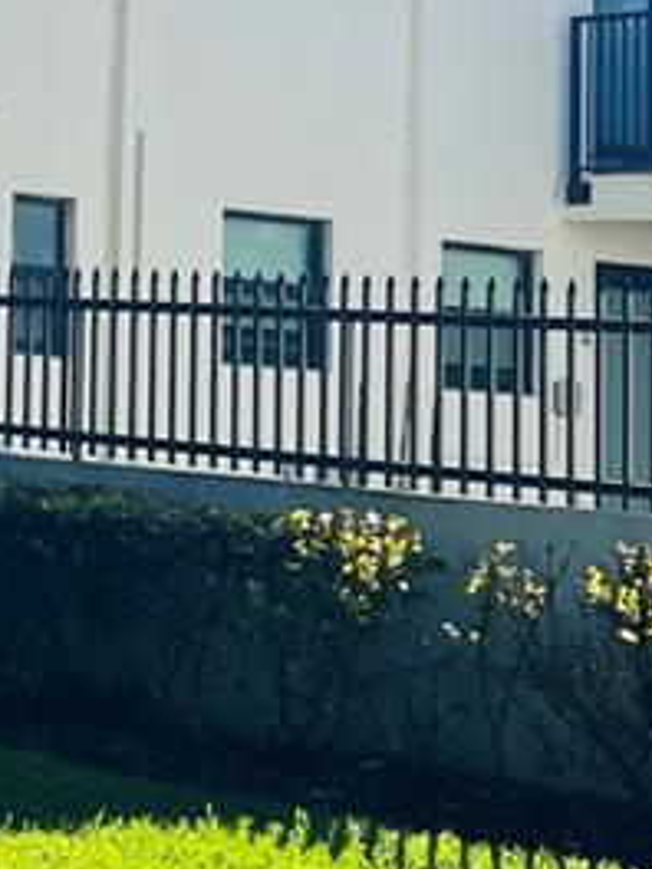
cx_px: -557
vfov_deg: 16.2
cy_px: -92
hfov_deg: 11.6
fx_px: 2963
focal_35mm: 118
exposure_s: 1/3356
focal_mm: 5.7
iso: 50
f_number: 1.5
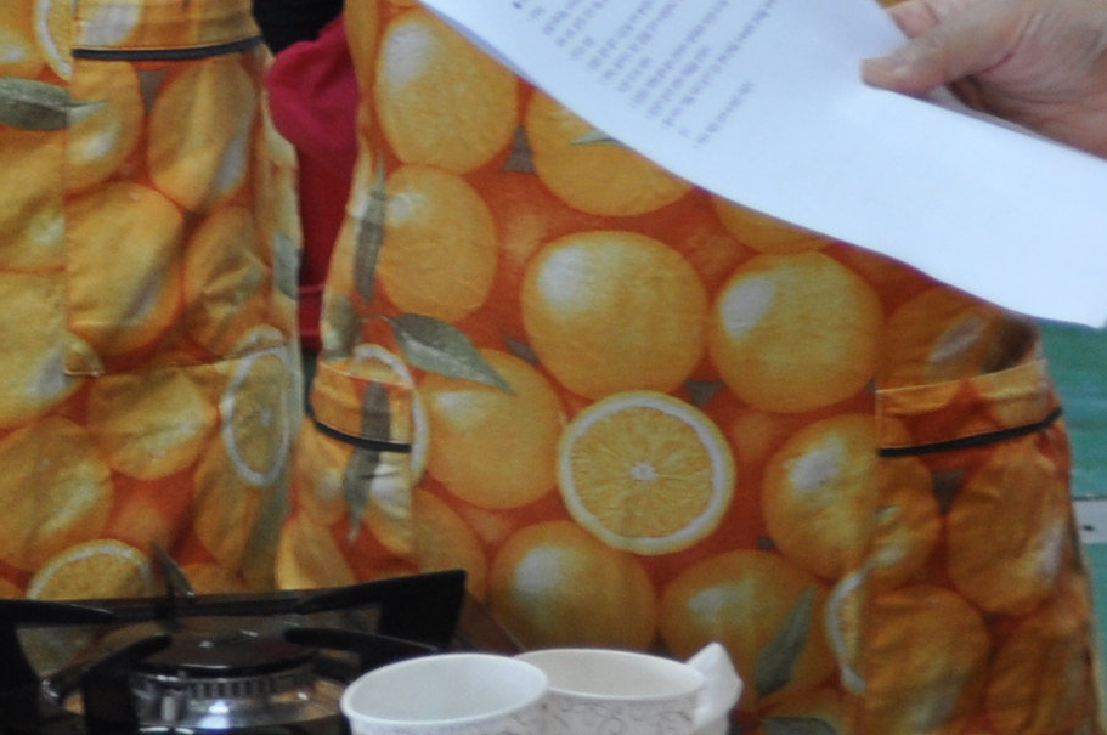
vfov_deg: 6.0
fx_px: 6941
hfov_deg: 9.1
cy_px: -424
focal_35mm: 226
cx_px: 536
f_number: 5.6
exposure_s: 1/30
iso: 280
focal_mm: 32
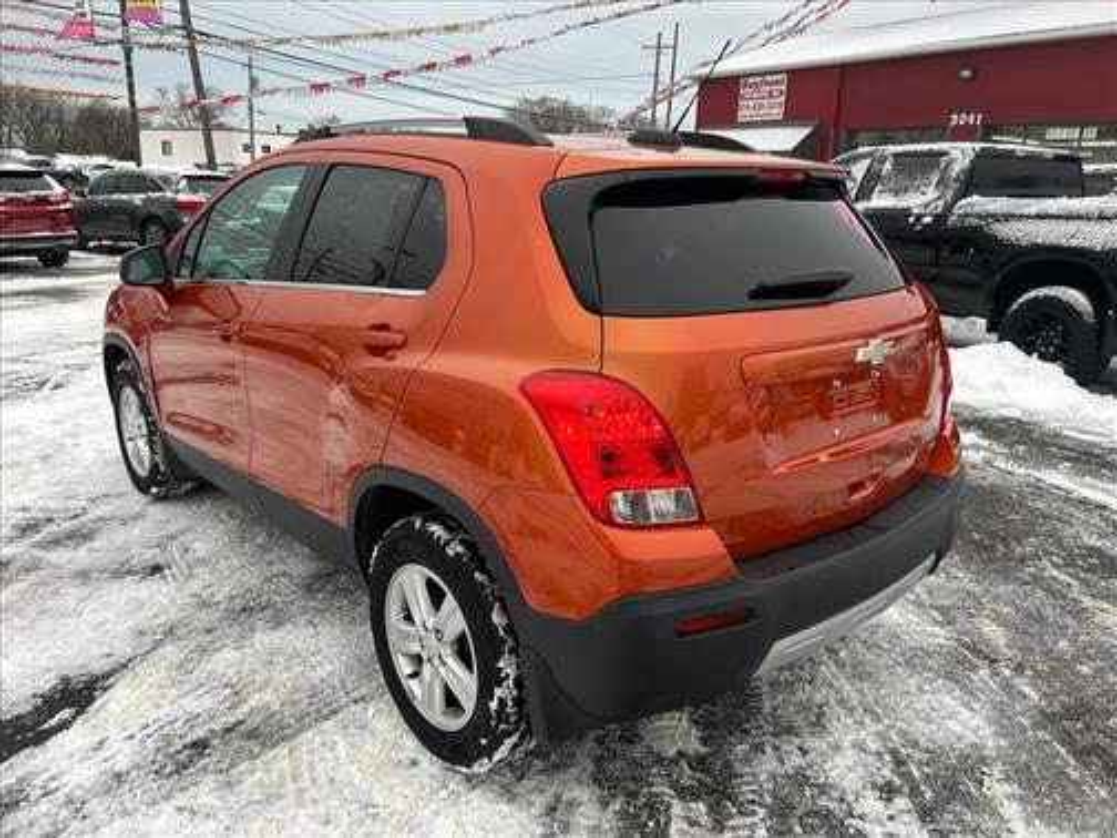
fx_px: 839
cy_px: 419
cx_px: 558
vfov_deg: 53.1
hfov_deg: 67.3
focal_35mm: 26
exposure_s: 1/140
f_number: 1.5
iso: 32
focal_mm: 5.7
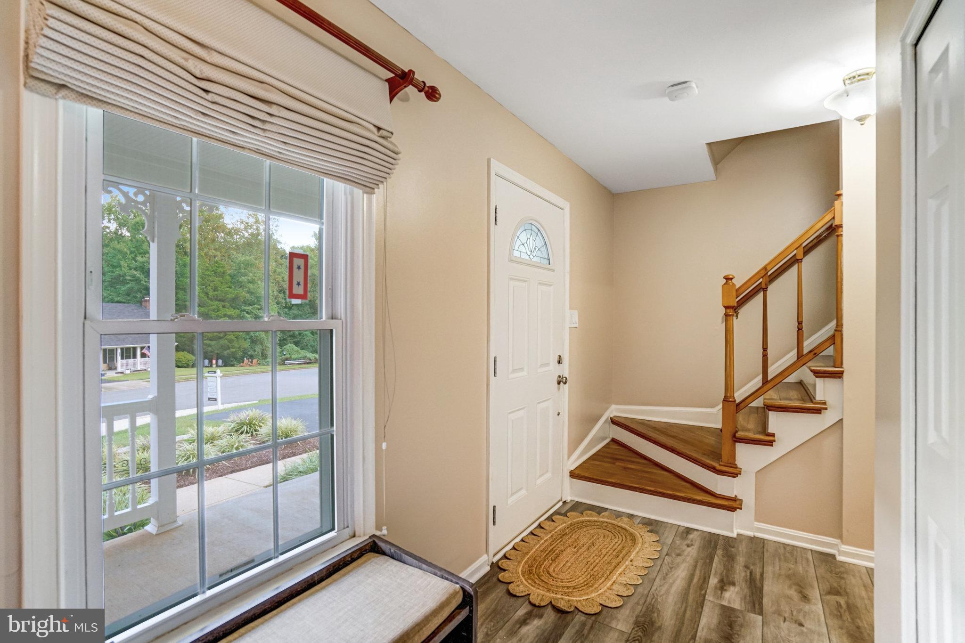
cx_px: 482
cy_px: 322
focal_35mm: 16
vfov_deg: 73.7
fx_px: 429
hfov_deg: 96.7
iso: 1250
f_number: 6.3
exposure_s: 1/50
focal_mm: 16
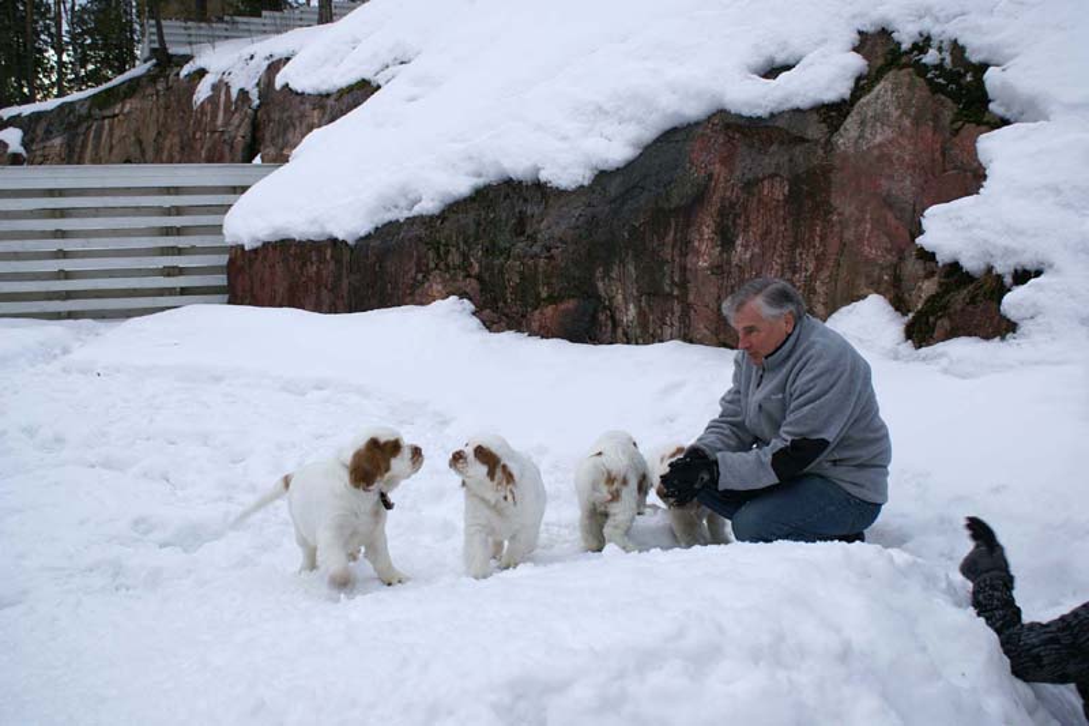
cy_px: 363
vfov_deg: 36.9
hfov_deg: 53.1
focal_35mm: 36
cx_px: 544
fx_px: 1089
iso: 100
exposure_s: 1/40
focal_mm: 24
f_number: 4.5
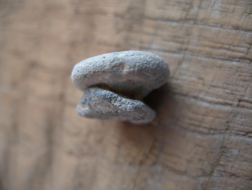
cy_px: 95
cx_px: 126
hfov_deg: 50.1
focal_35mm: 37
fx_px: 270
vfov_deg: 38.7
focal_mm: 7.8
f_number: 2.8
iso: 80
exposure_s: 1/40
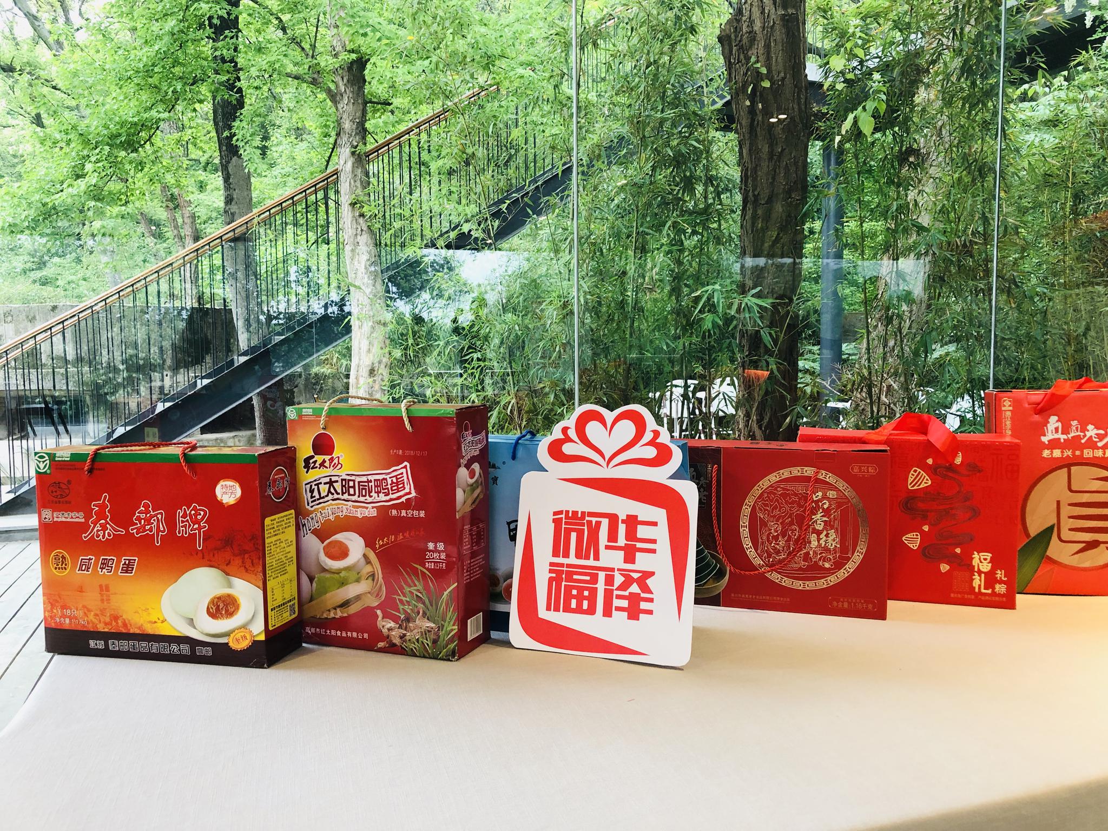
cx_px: 554
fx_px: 896
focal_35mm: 28
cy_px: 416
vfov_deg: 49.7
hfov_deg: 63.4
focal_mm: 4
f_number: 1.8
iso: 32
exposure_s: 1/25
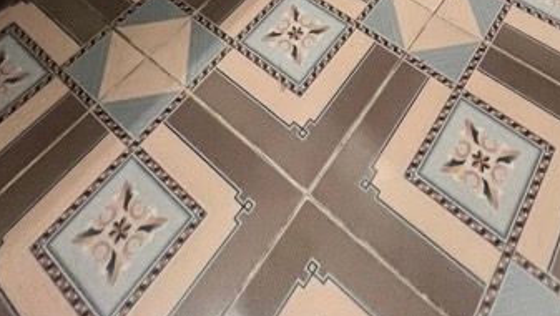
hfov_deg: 46.9
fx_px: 639
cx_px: 354
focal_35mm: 43
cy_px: -526
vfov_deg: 13.4
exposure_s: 1/50
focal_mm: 1.57
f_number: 1.8
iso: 200
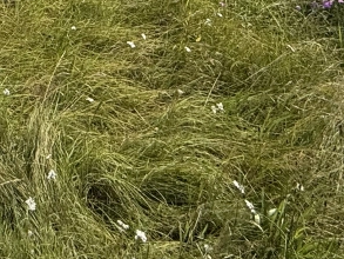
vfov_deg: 16.8
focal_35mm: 60
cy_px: -284
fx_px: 597
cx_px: -36
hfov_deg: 29.0
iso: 50
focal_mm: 2.22
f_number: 2.2
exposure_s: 1/2320
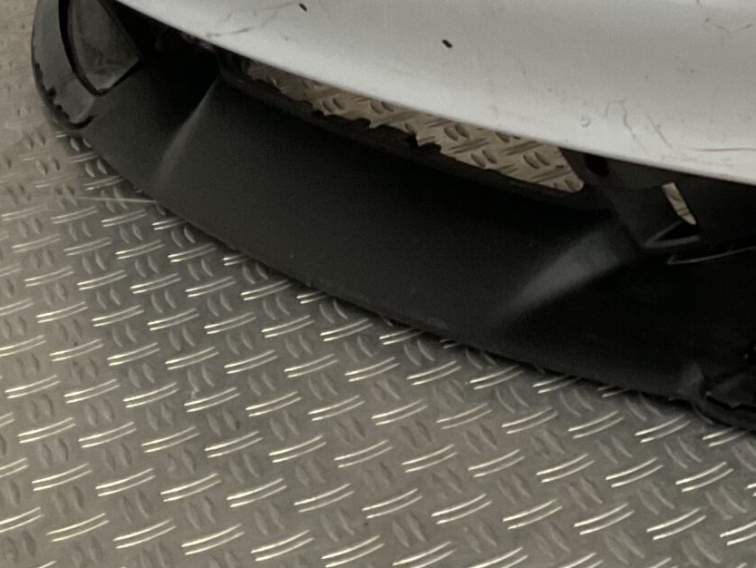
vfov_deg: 16.2
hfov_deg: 19.8
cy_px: -19
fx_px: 1944
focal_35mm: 89
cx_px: 1050
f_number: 1.8
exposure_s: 1/60
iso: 64
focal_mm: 3
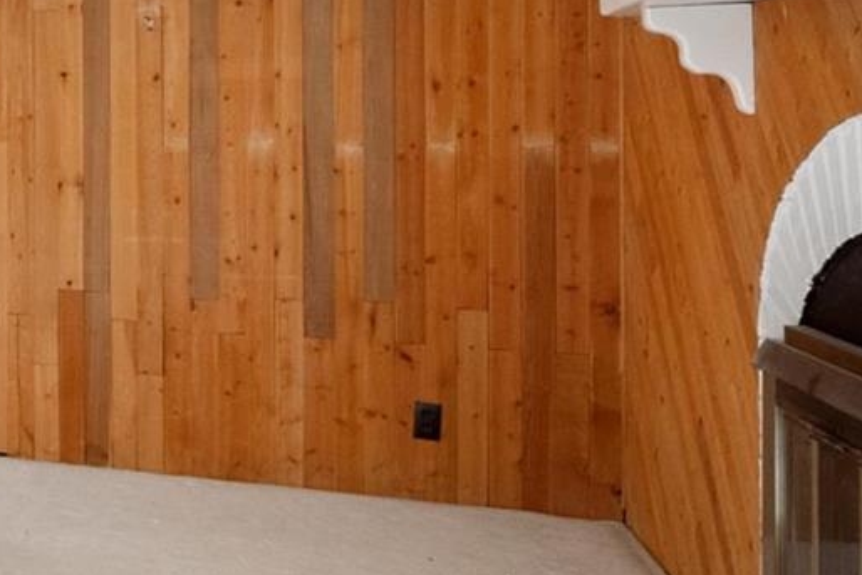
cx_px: -396
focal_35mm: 56
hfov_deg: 26.7
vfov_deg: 23.9
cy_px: 134
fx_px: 1341
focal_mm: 9
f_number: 8
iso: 400
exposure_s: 1/4
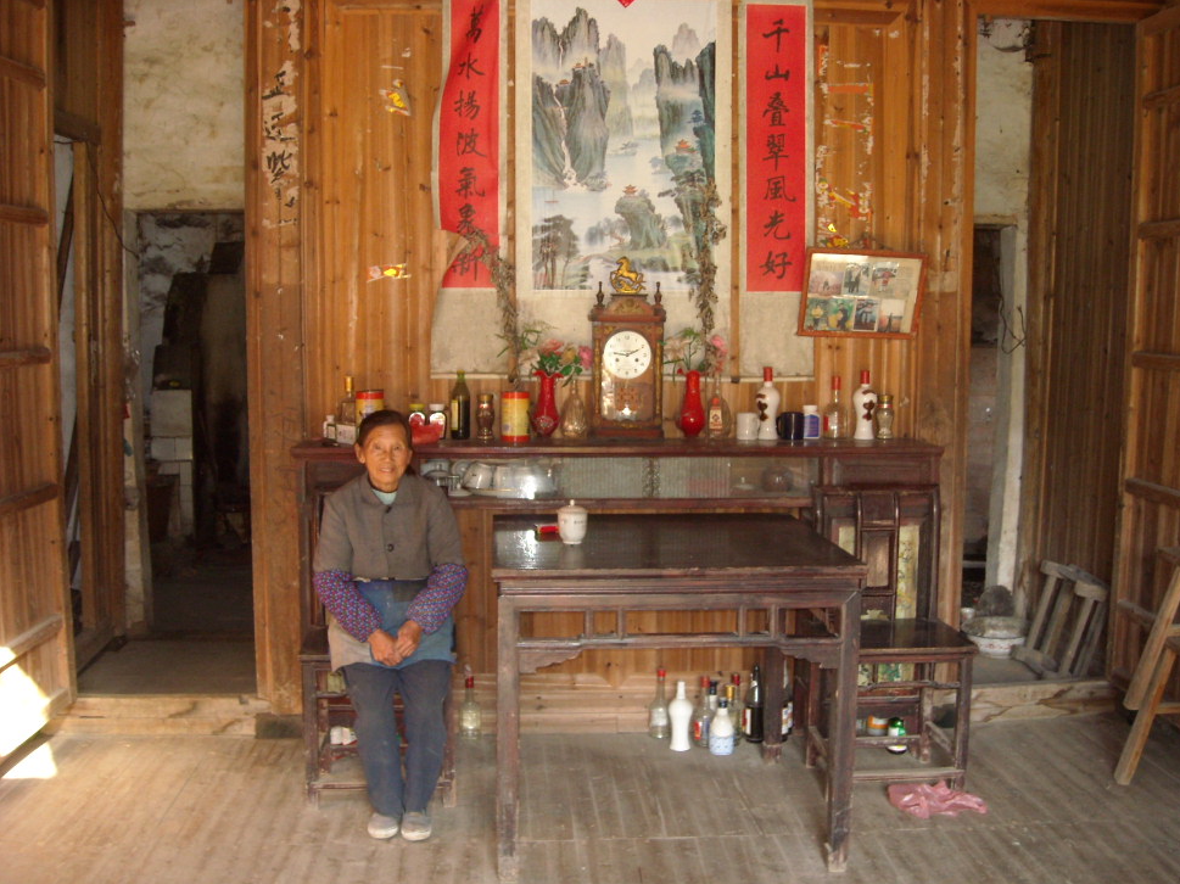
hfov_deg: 50.2
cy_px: 466
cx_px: 603
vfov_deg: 38.6
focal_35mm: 37
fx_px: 1261
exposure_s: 1/30
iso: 200
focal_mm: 5.7
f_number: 2.8
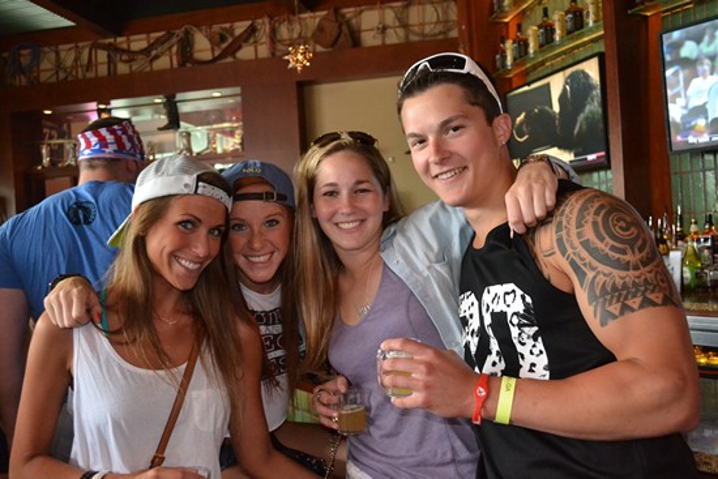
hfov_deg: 57.2
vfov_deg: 40.0
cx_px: 359
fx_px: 658
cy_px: 240
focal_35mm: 33
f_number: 4
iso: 2800
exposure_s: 1/60
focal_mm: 22
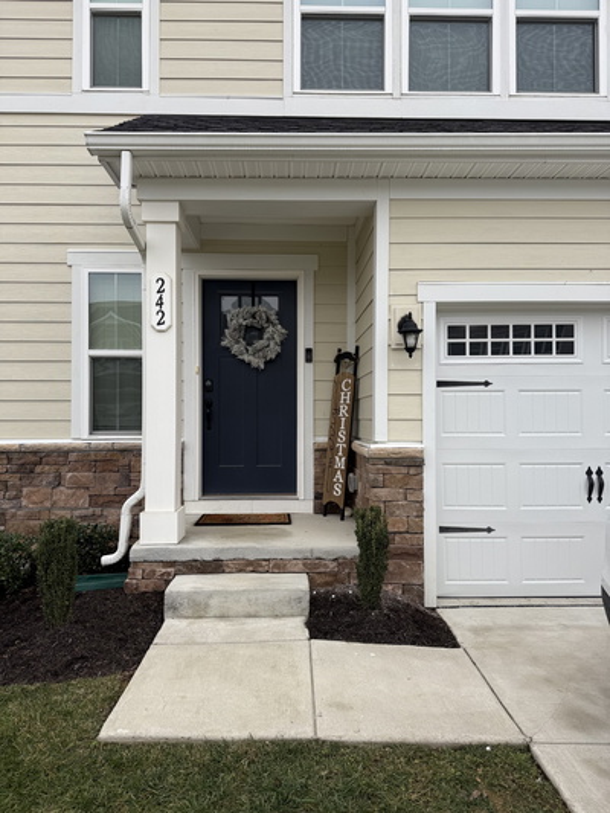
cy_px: 406
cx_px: 305
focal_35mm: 24
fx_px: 564
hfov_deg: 56.8
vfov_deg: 71.6
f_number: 1.78
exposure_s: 1/551
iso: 80
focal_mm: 6.76
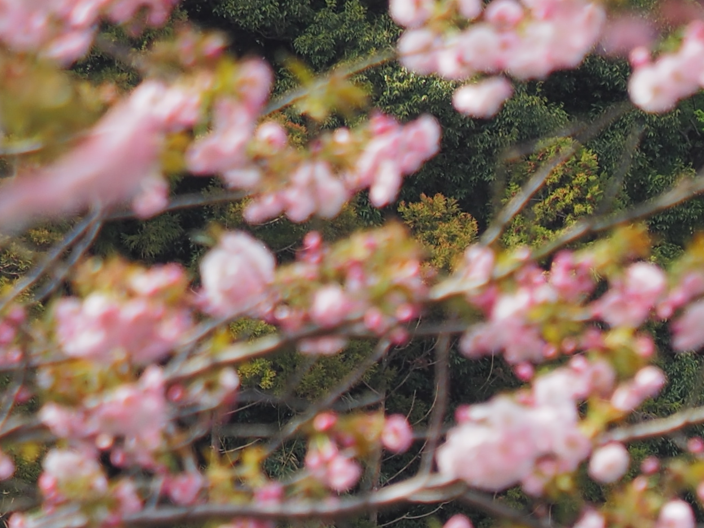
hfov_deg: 4.5
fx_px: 8786
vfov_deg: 3.4
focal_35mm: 432
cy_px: 991
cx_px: 1376
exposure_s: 1/1000
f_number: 2.8
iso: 200
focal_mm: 52
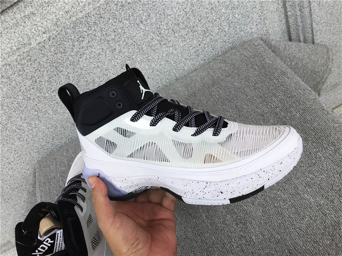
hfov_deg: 58.4
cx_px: 171
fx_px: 306
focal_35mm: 31
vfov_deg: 45.4
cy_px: 128
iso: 25
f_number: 2.4
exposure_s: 1/382
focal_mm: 3.3
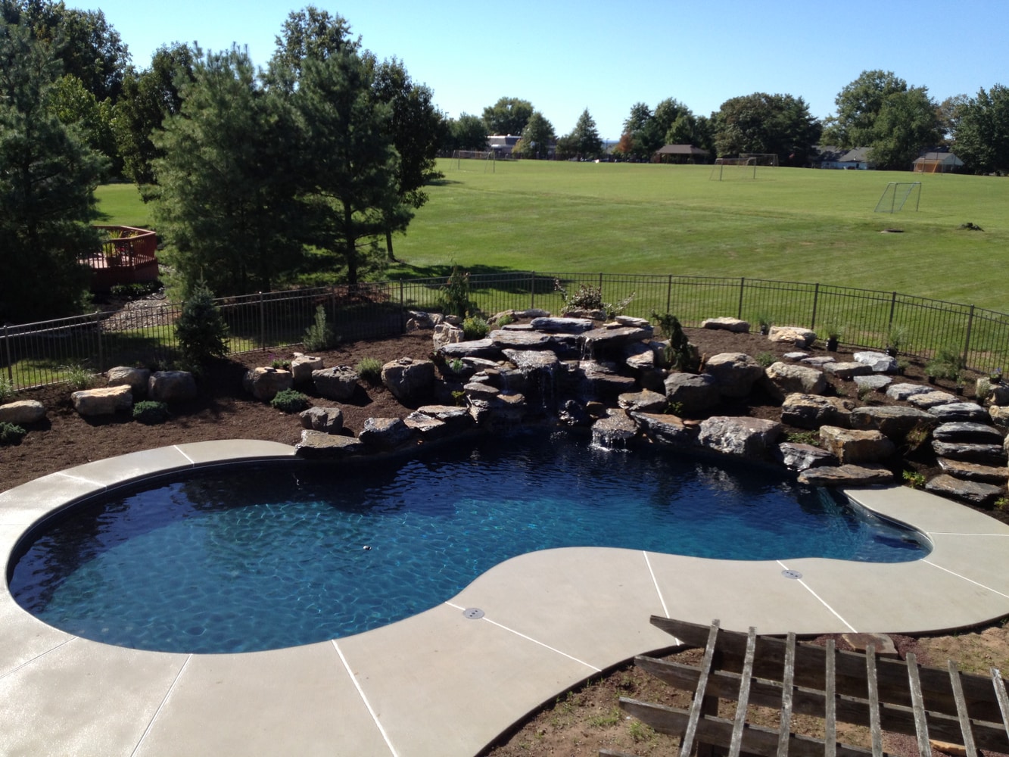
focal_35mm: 35
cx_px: 504
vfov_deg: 40.7
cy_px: 378
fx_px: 1020
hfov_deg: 52.6
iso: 50
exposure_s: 1/1227
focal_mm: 4.28
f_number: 2.4
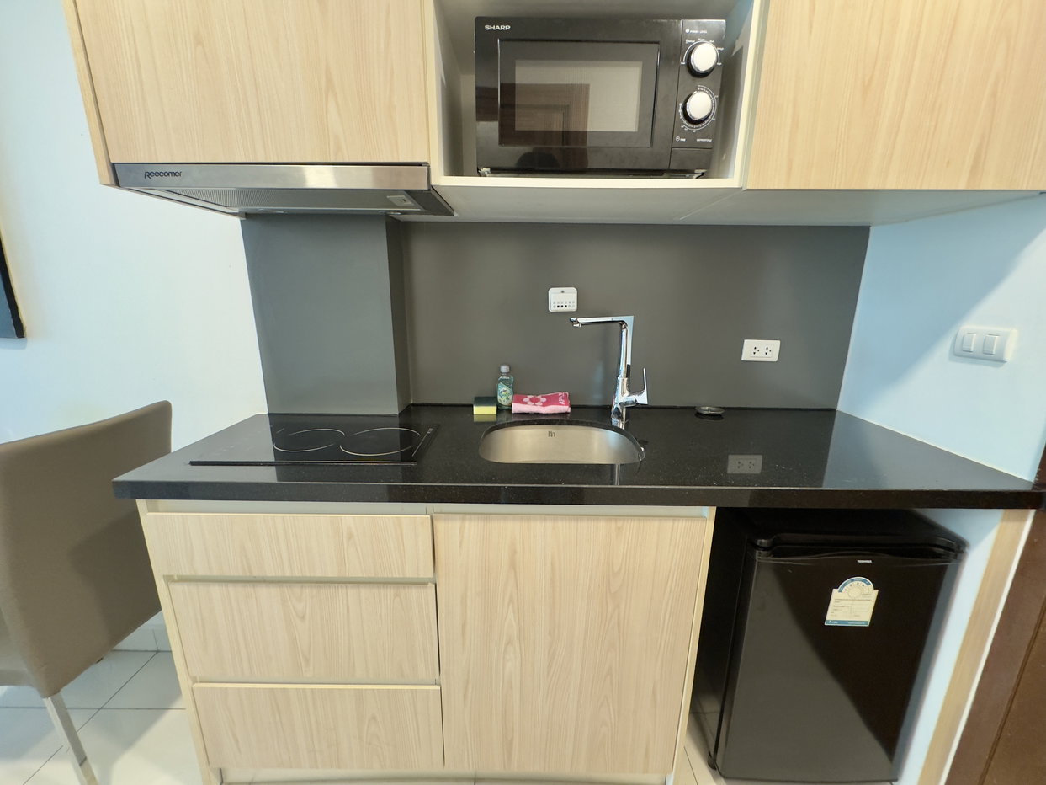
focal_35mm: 14
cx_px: 523
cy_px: 392
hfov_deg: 102.1
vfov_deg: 85.7
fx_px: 423
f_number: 2.2
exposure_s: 1/33
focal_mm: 2.22
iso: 800
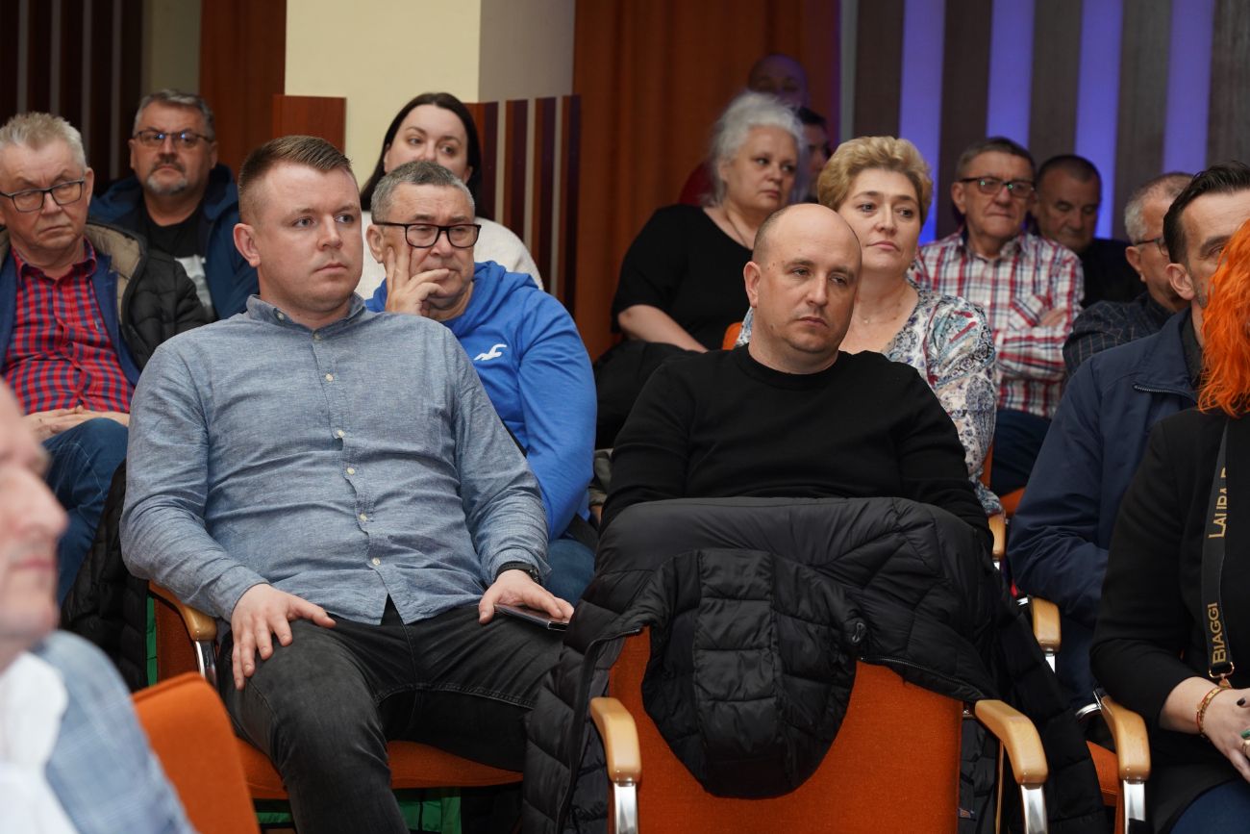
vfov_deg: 13.6
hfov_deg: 20.2
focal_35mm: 101
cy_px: 417
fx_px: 3507
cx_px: 625
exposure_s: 1/160
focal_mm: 101
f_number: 6.3
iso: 1600
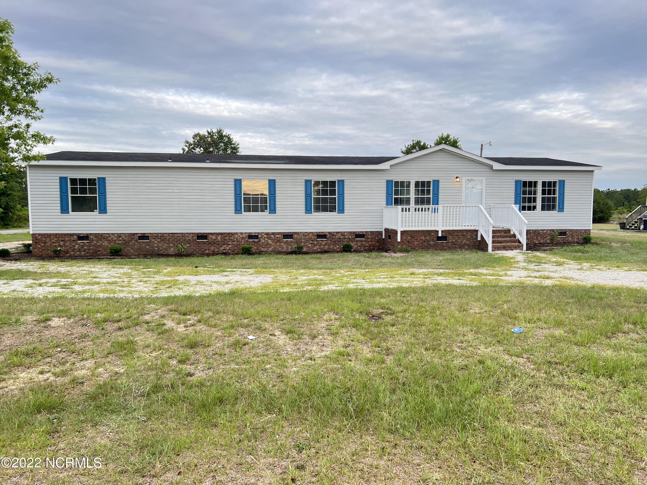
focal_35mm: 26
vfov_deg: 53.1
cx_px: 324
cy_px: 242
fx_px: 486
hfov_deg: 67.3
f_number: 1.5
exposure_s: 1/227
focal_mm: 5.7
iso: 50
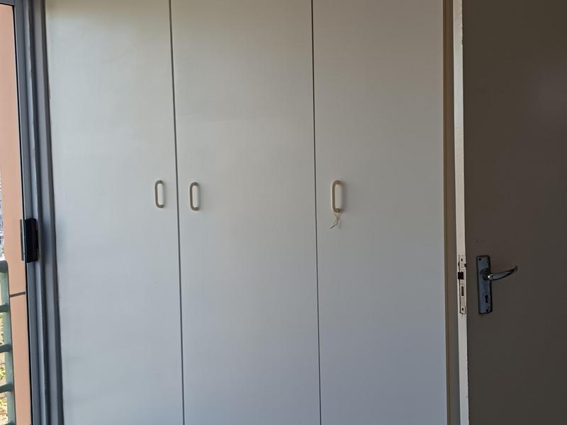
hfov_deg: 39.7
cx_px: 284
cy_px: 212
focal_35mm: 48
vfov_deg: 30.3
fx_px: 786
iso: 329
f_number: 1.75
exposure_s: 1/100
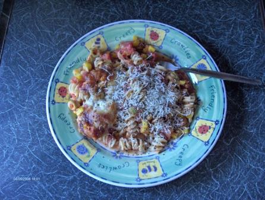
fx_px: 299
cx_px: 132
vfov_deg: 36.9
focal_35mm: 39
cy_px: 100
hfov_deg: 47.8
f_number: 2.8
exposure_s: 1/66
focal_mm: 8
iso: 200
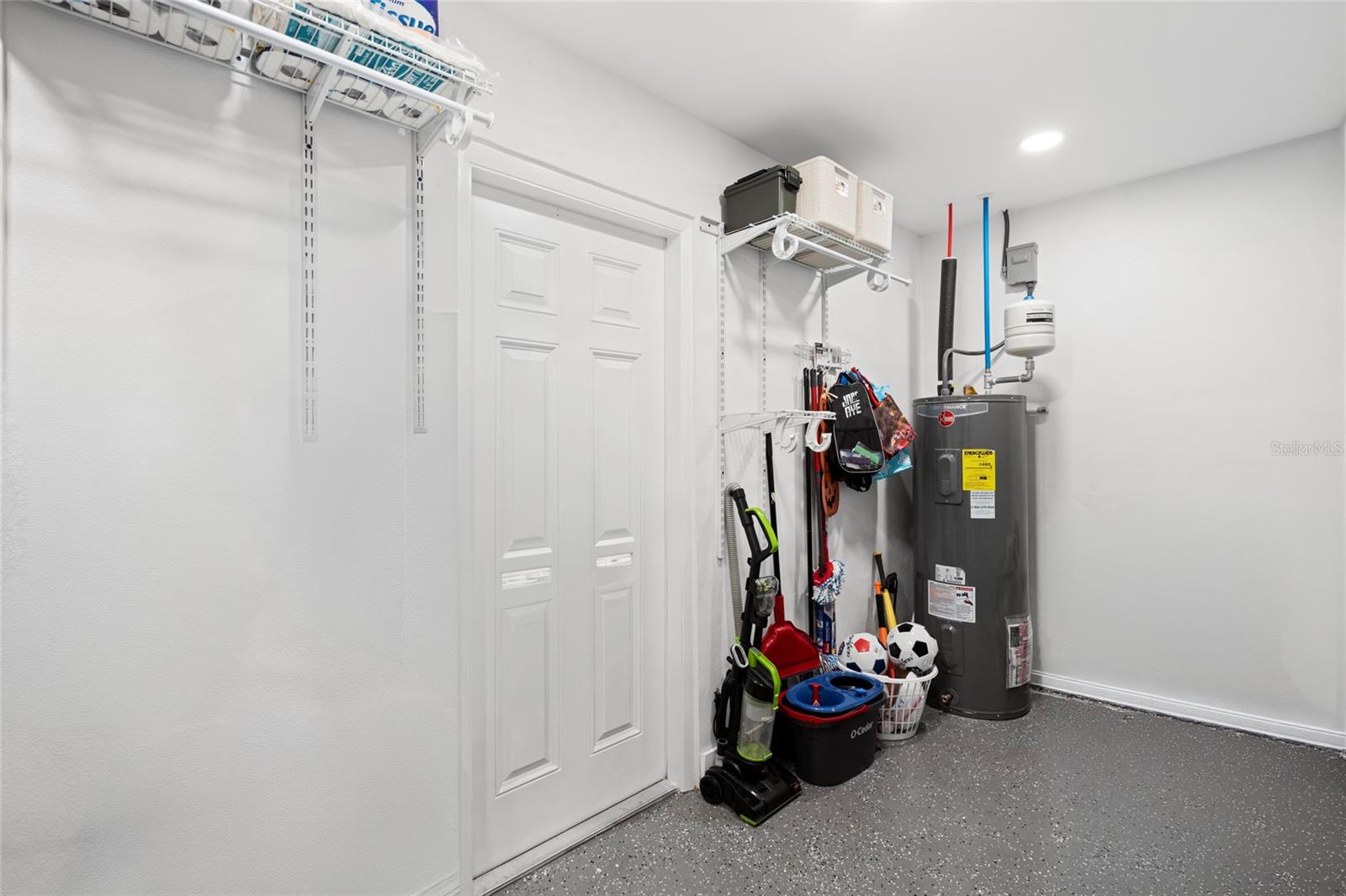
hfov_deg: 96.7
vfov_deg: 73.7
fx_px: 598
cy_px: 448
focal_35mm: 16
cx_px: 673
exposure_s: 1/6
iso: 640
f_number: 9
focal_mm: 16
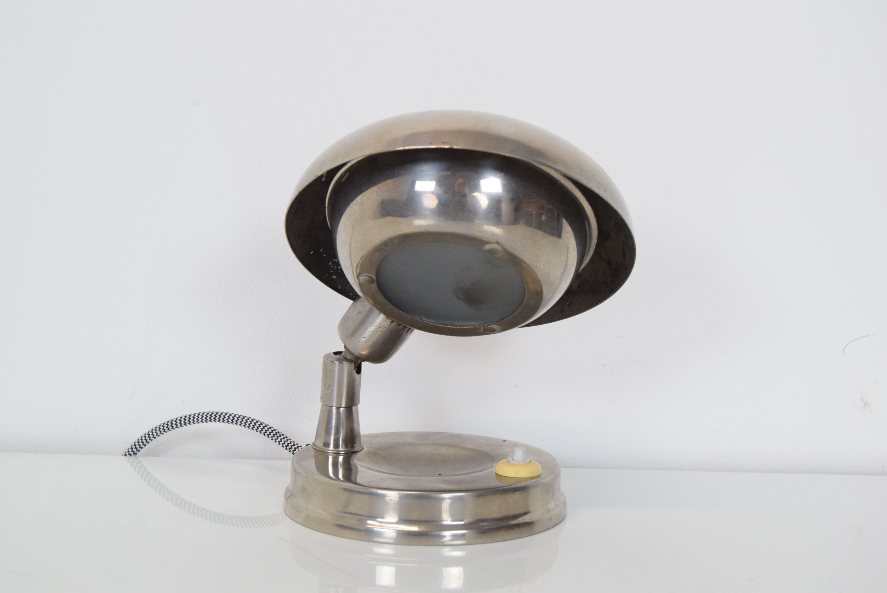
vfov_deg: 25.8
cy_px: 296
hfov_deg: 37.8
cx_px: 444
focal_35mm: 52
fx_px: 1295
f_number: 7.1
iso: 1600
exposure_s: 1/200
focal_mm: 35
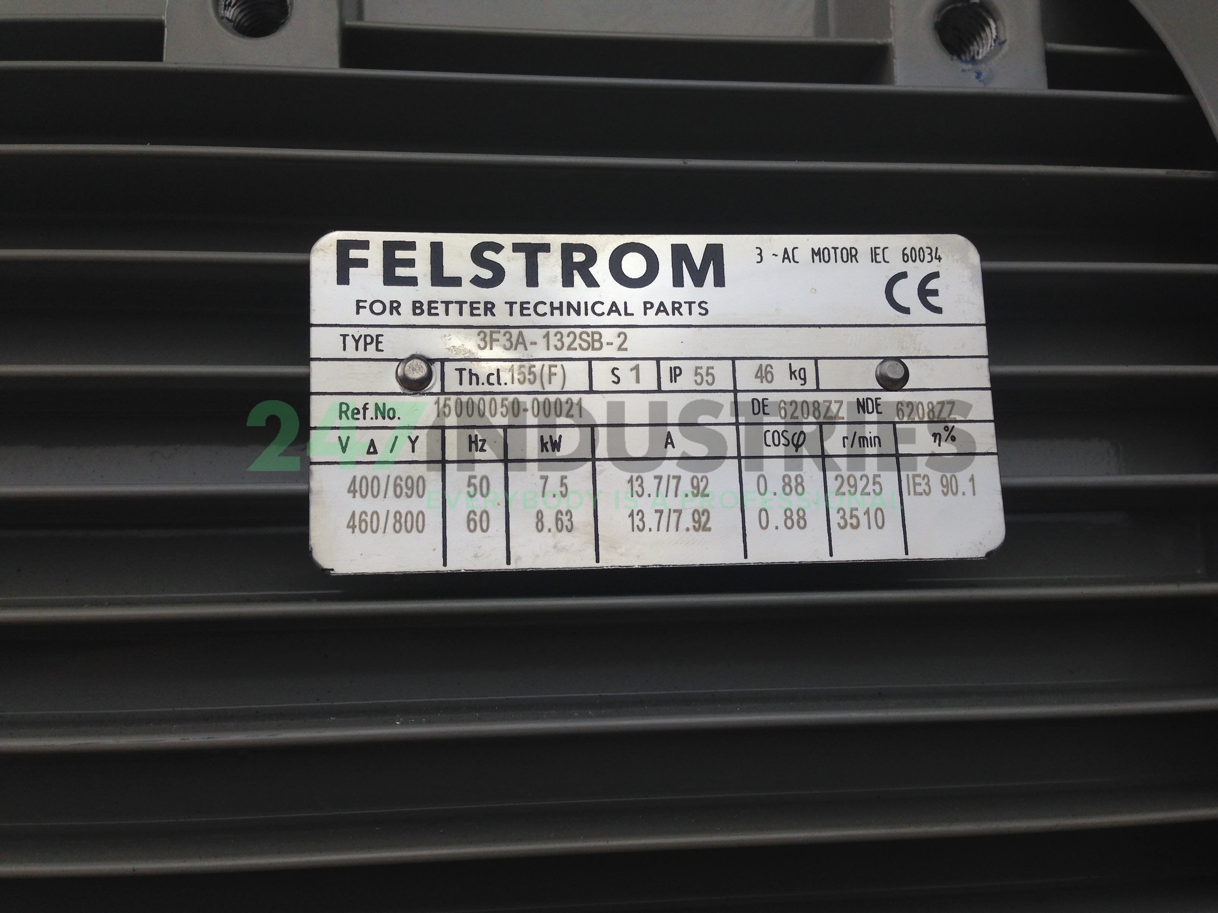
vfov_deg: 42.9
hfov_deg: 55.4
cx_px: 609
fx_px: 1161
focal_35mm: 33
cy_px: 456
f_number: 2.4
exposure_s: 1/630
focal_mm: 4.12
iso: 50
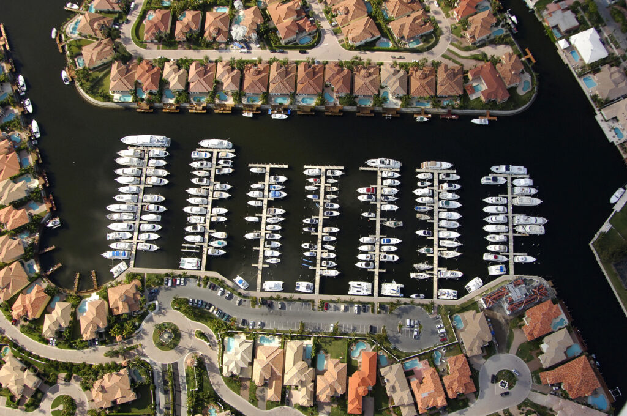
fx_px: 626
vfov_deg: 36.8
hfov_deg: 53.2
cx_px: 314
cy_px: 208
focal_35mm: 36
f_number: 5
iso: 400
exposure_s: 1/1000
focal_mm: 24
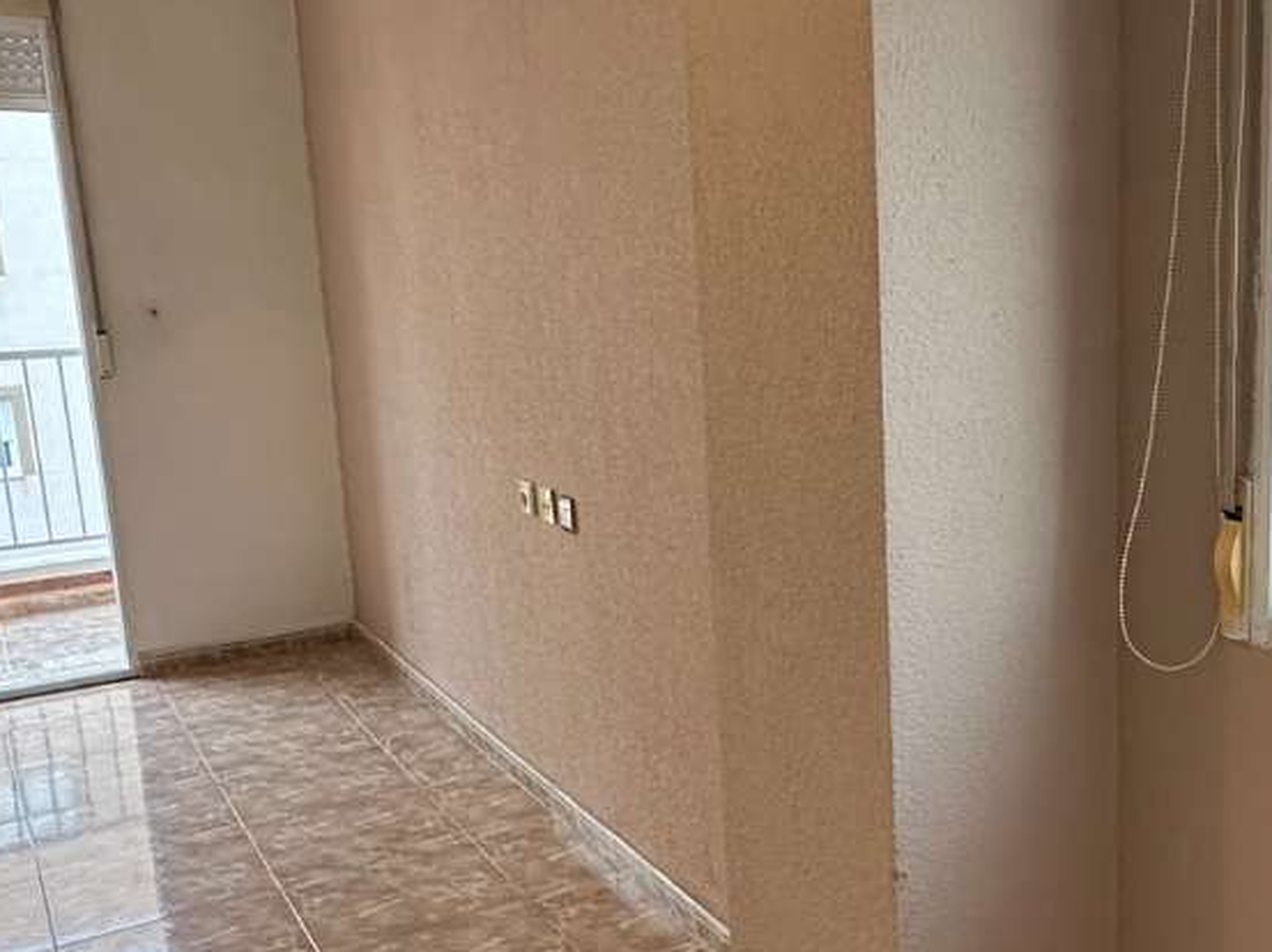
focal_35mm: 38
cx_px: 1035
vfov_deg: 37.7
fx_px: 1395
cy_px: 500
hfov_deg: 46.2
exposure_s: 1/100
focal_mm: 2.22
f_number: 2.2
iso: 200
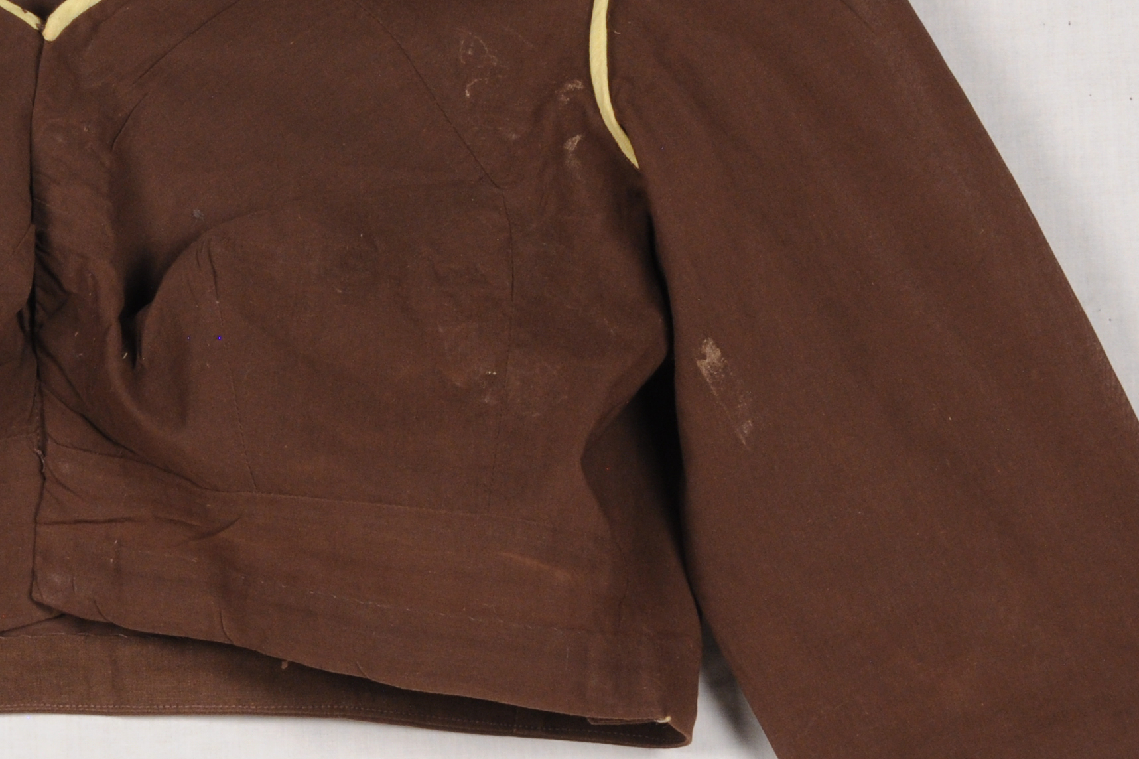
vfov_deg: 5.6
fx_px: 7813
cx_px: 74
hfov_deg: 8.3
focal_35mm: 247
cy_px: 338
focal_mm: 66
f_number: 16
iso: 400
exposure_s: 1/3
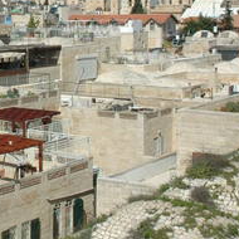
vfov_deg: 19.7
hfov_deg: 18.4
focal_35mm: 87
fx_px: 680
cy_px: 37
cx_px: -79
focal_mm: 18
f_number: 13
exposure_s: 1/640
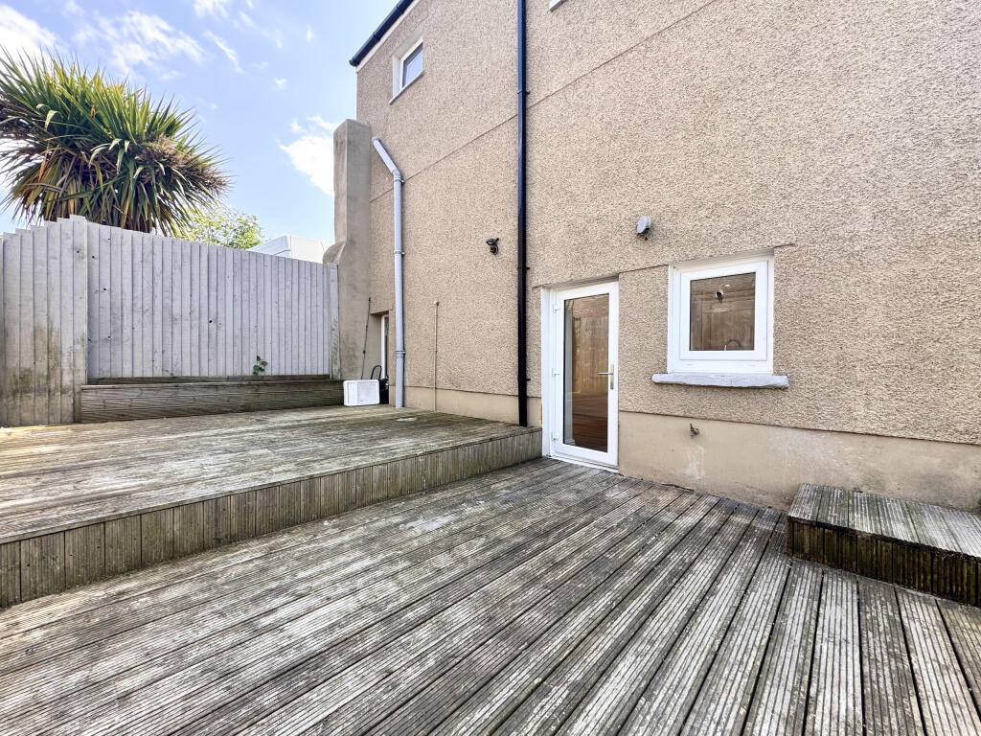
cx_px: 490
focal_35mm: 14
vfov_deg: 85.7
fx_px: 397
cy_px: 368
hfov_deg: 102.1
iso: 40
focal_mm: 2.22
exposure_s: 1/256
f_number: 2.2
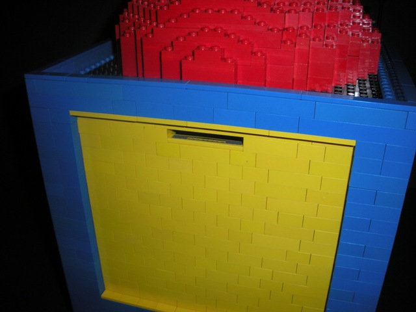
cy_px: 156
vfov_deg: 40.7
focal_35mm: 35
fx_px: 421
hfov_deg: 52.6
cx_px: 208
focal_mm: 6.3
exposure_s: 1/60
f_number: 3.5
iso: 200
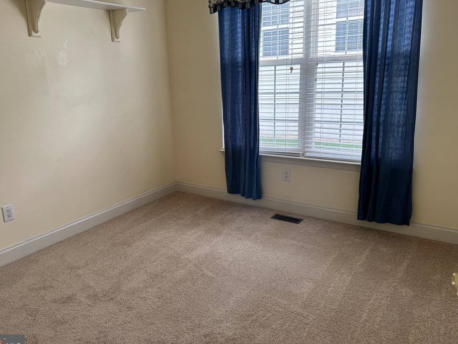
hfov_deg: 65.3
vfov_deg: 51.3
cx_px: 219
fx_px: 357
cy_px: 162
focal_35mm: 27
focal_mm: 6.76
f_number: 1.78
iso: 125
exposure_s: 1/121
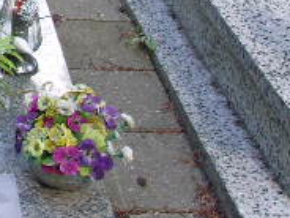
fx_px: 787
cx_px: -84
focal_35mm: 94
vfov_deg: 14.9
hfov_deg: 19.3
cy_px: -81
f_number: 3
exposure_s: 1/56
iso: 80
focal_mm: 4.9
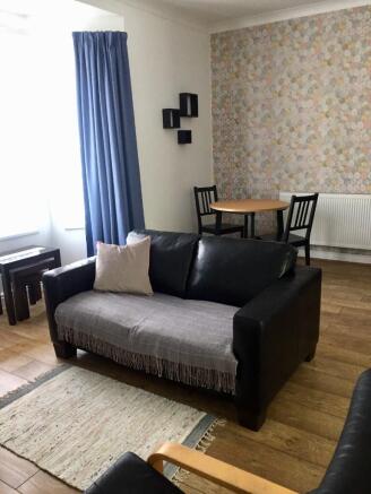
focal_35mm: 29
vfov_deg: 61.6
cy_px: 247
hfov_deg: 48.2
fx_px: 414
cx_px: 186
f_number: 2.2
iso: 125
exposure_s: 1/33
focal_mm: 4.15
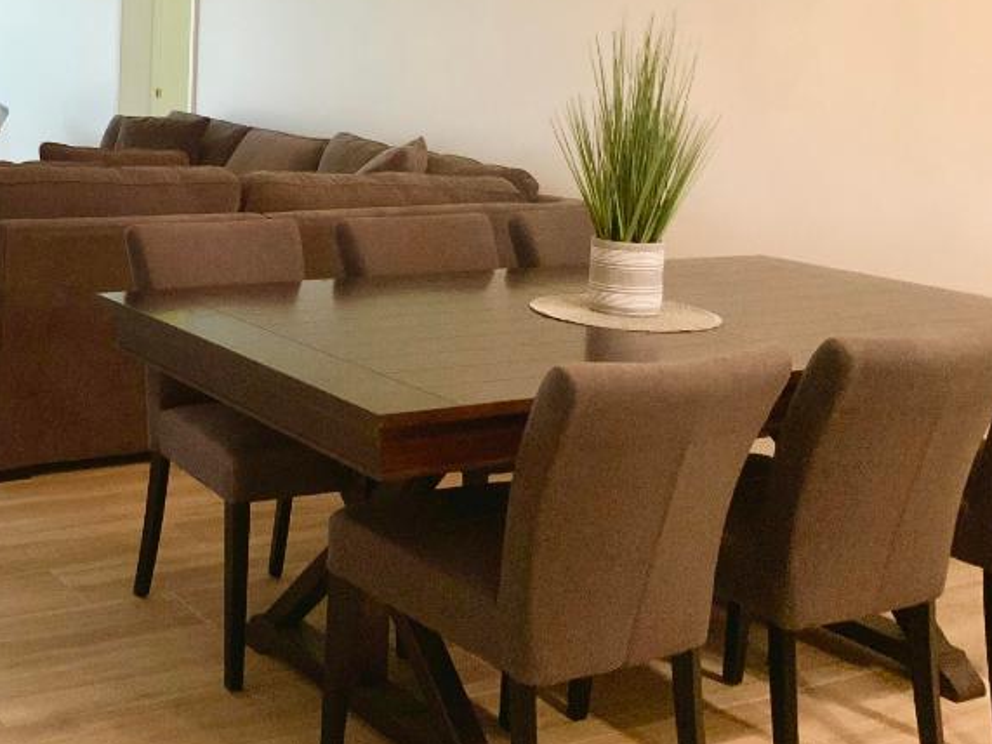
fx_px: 1490
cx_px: 122
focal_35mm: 52
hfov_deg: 35.0
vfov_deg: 27.6
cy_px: 170
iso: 160
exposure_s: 1/60
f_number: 1.8
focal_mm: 3
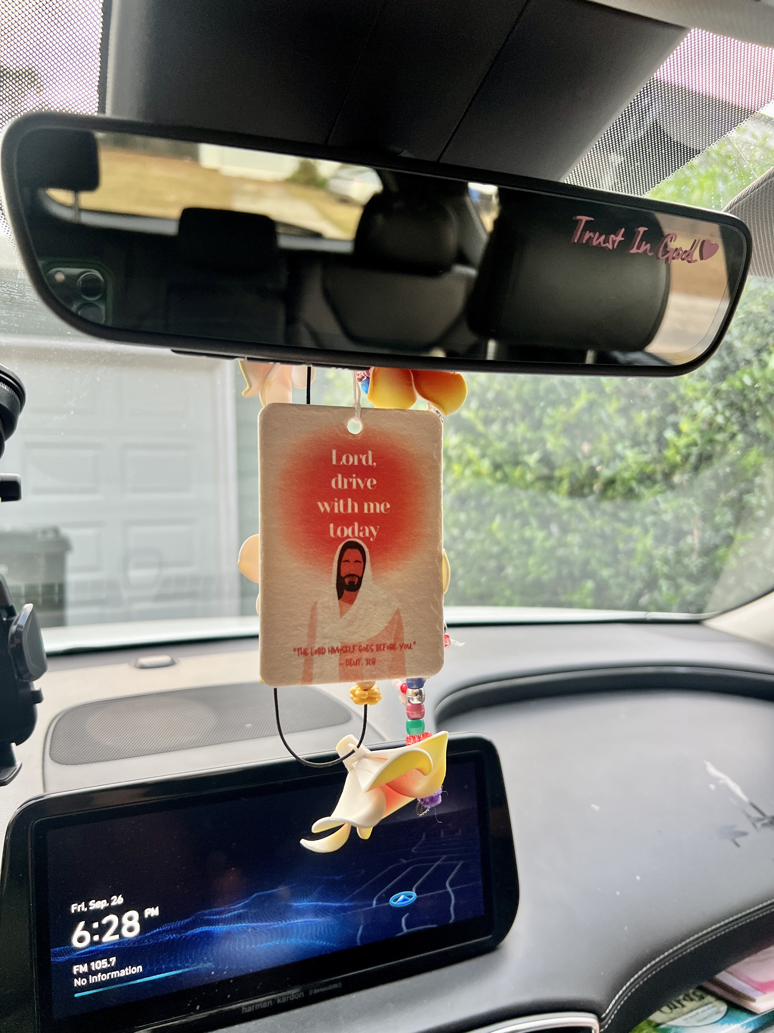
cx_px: 387
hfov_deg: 53.1
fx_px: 775
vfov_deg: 67.3
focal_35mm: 26
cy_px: 516
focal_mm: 5.7
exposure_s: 1/121
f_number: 1.5
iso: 125
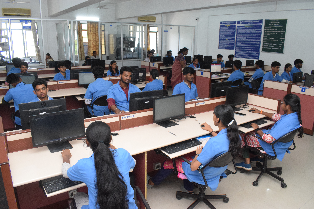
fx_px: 235
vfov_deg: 47.9
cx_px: 157
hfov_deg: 67.4
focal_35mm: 27
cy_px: 104
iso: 3200
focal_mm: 18
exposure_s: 1/125
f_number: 8
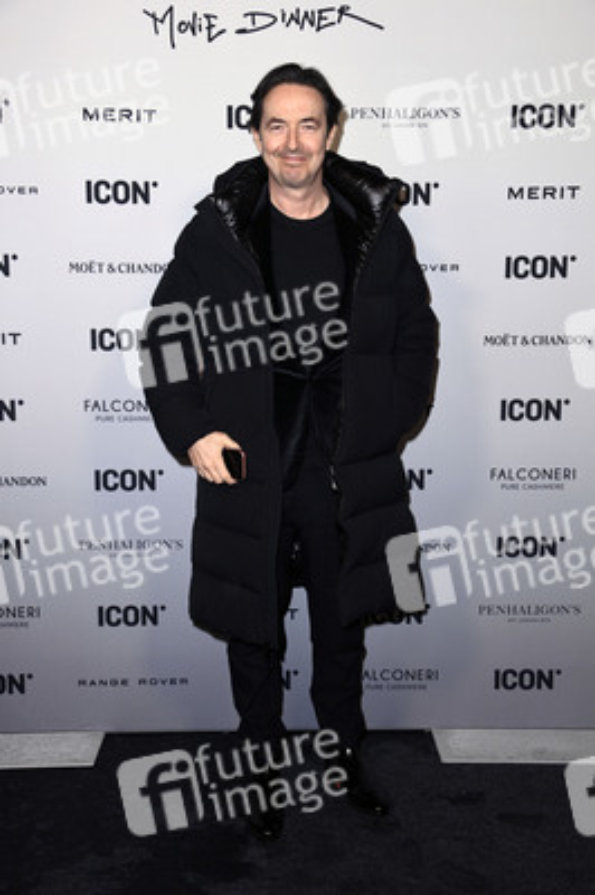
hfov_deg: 29.8
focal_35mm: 45
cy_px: 448
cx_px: 298
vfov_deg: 43.6
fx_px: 1117
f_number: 5.6
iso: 1000
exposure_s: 1/250
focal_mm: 45
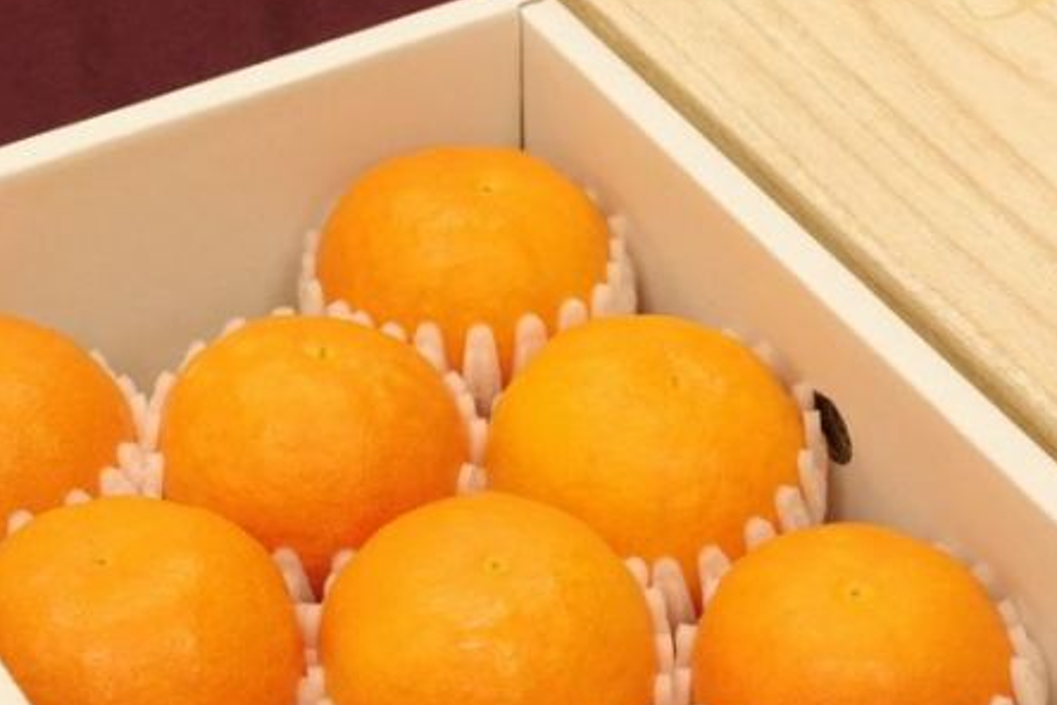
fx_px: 3171
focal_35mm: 108
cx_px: 645
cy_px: 398
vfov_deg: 12.7
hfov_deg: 18.9
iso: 8000
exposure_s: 1/160
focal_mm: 50
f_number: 9
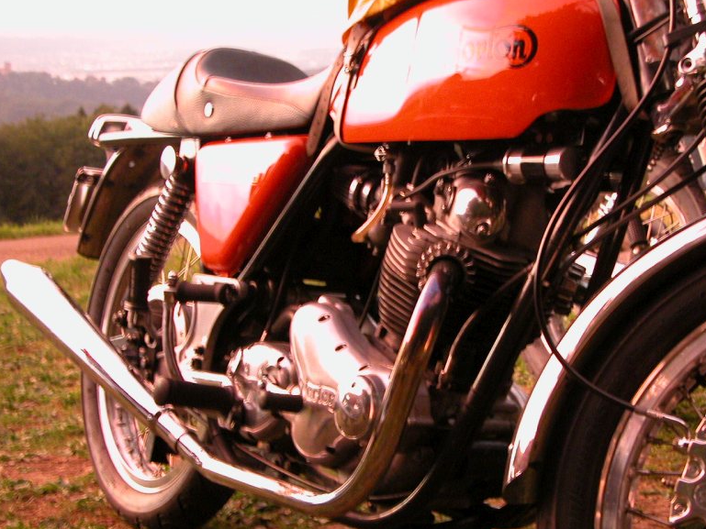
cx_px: 441
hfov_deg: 29.7
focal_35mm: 65
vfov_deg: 22.5
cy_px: 333
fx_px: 1326
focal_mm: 12.7
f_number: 3
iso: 400
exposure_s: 1/2.9
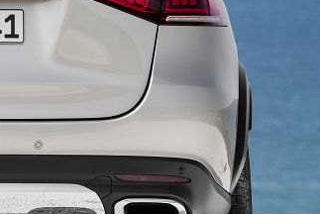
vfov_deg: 2.5
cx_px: -60
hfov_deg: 3.8
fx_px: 4831
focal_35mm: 543
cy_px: 38
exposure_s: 1/800
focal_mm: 135
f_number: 5.6
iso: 100
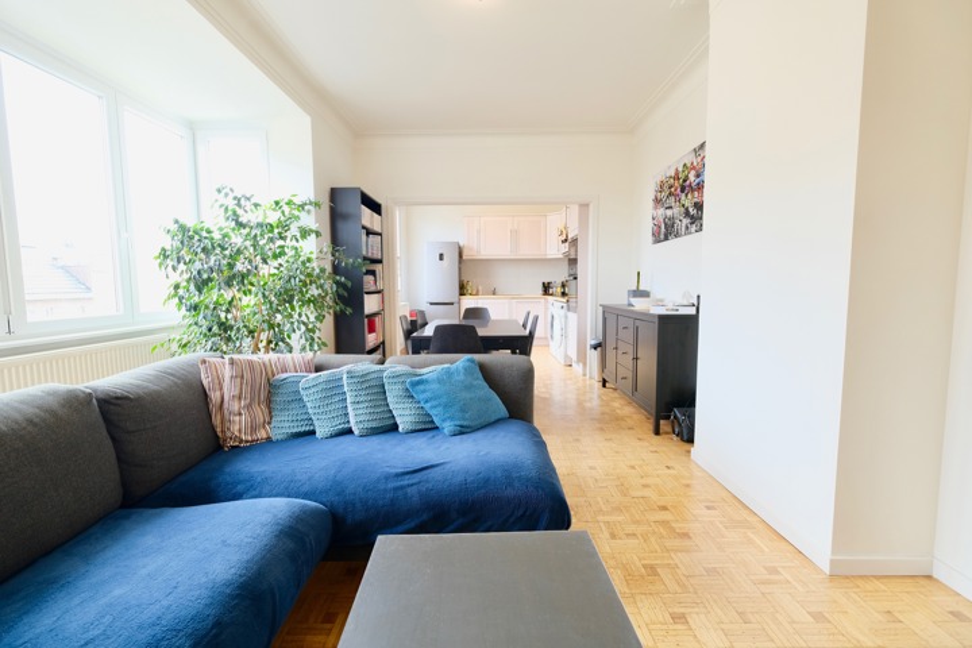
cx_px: 486
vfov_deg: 77.3
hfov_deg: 100.4
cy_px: 324
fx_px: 405
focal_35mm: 15
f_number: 4
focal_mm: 10
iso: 400
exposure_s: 1/30
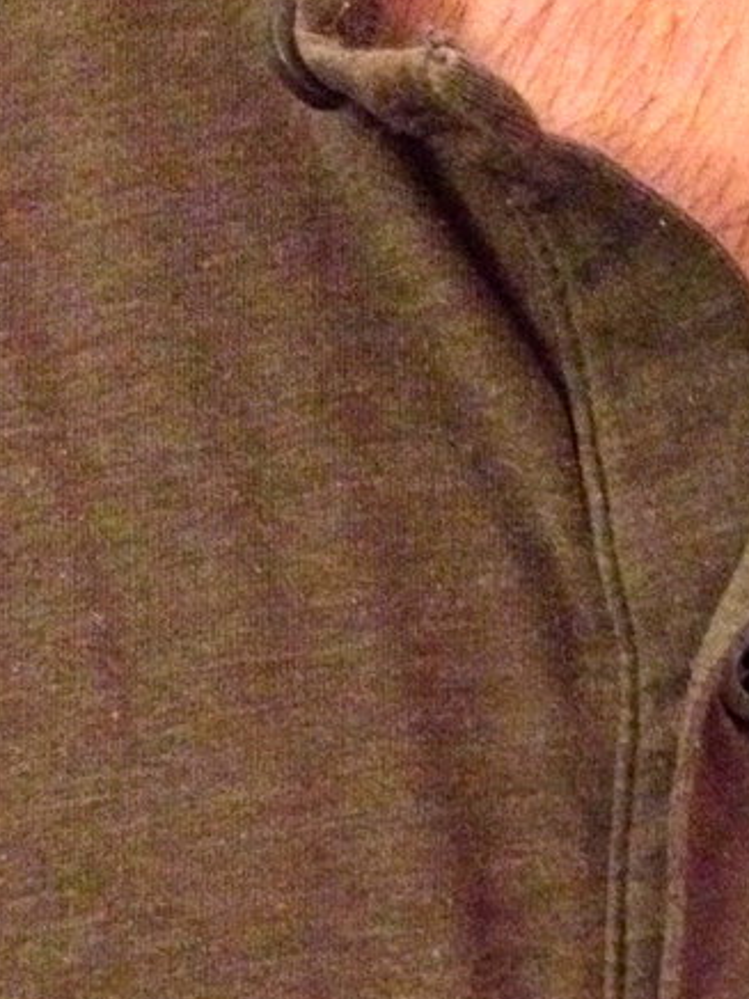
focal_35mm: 107
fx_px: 3087
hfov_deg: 13.6
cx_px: 806
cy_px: 1094
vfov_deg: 17.7
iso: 800
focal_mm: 4.28
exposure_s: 1/15
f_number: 2.4
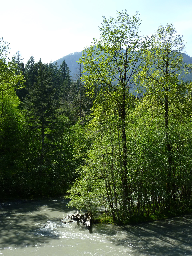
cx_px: 96
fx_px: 259
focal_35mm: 35
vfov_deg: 52.6
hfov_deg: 40.7
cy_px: 128
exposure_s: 1/200
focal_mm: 6.3
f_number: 3.8
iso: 80
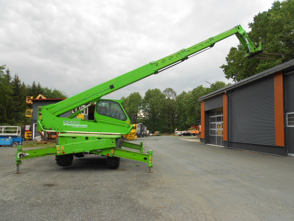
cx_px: 147
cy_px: 110
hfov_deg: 67.3
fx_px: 221
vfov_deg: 53.1
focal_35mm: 26
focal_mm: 4.6
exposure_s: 1/400
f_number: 3.2
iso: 80
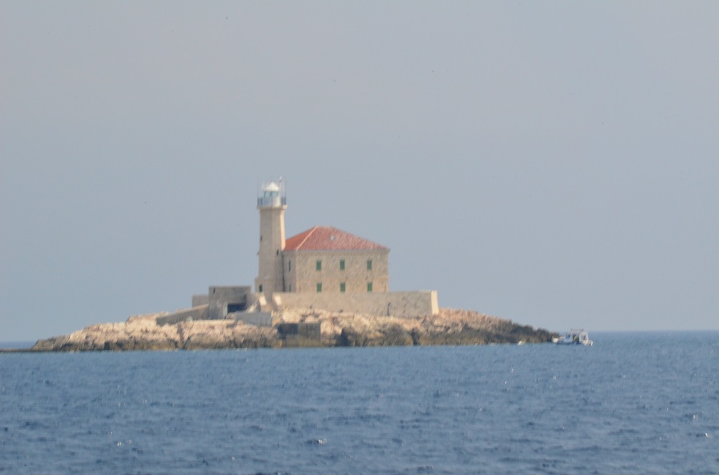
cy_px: 238
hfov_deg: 7.4
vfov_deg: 4.9
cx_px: 360
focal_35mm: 278
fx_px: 5529
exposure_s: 1/60
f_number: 36
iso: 560
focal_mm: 185
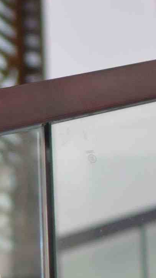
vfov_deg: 9.0
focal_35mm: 233
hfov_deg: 5.1
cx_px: -188
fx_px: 1714
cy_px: 437
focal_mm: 35
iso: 800
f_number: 1.6
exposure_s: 1/250
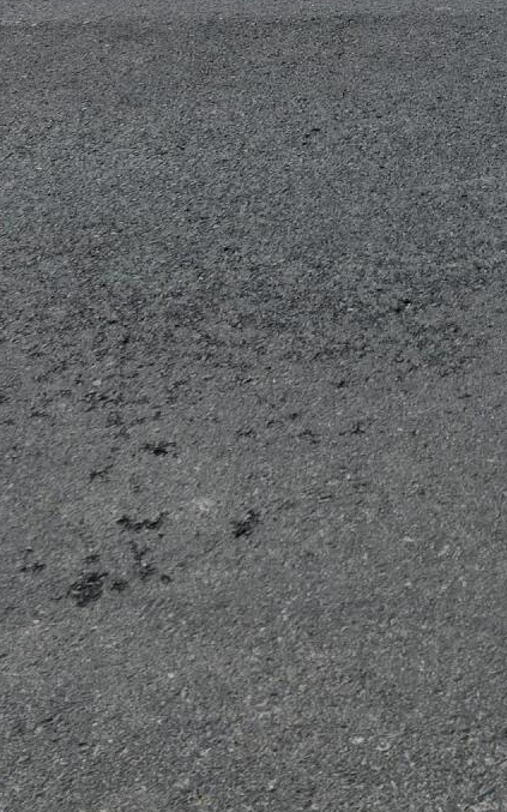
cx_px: 482
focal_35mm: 72
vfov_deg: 24.3
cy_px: -294
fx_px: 1592
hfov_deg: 17.7
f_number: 1.7
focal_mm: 6.3
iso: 12
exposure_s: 1/919
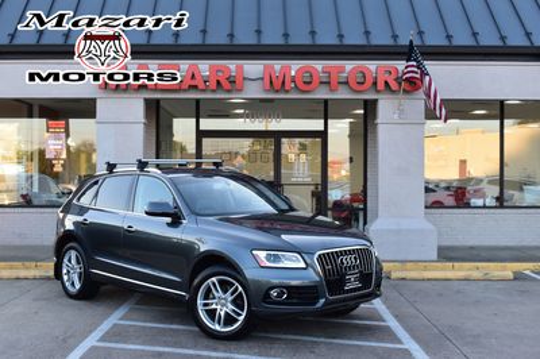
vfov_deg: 28.9
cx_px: 270
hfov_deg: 42.4
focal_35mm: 46
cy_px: 180
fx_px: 697
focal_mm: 31
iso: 400
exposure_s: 1/80
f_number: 8
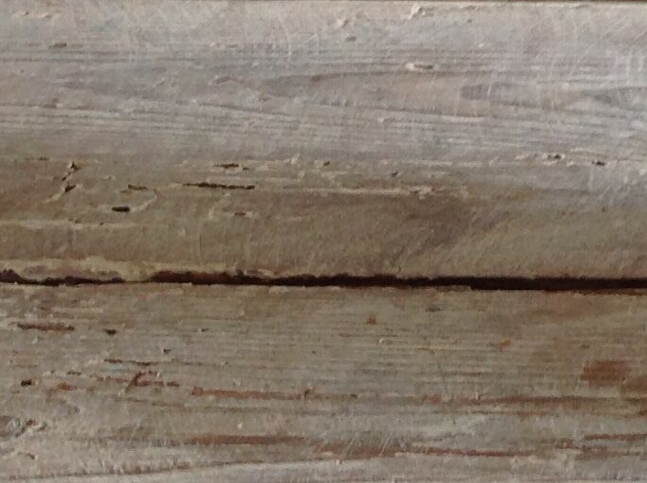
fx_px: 2463
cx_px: 1206
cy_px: -345
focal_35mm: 132
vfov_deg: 10.6
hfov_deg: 13.3
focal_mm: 4.28
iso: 50
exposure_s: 1/20
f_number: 2.4
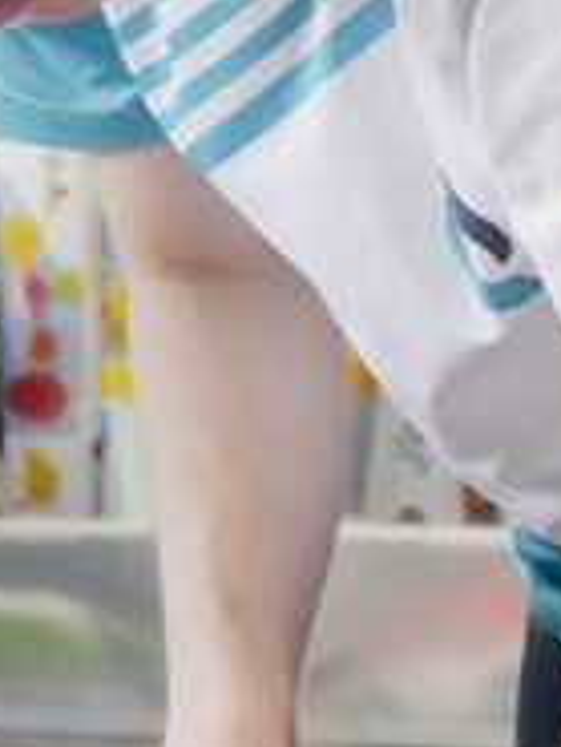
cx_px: -157
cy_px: 190
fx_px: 5007
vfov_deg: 8.5
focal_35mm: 232
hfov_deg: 6.4
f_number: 2.8
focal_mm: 21
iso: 1600
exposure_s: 1/250
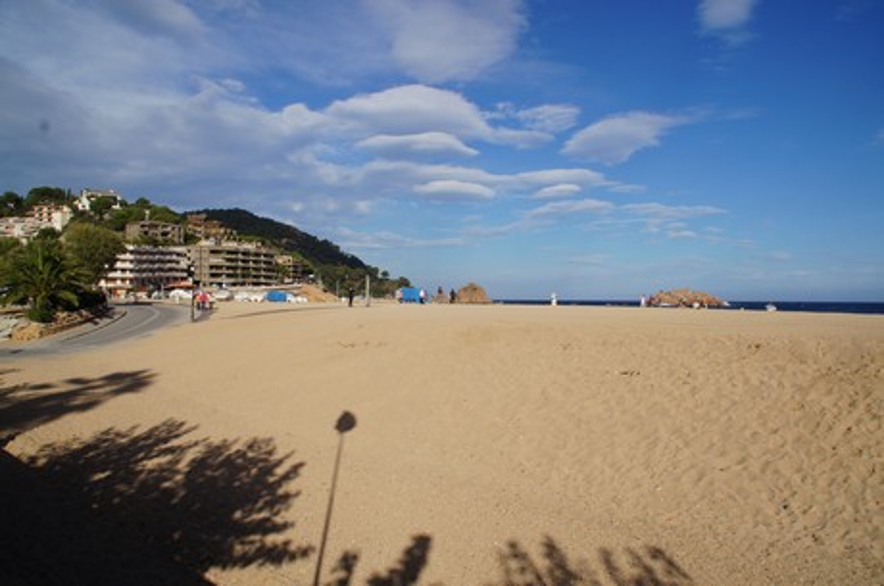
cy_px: 293
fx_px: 662
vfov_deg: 47.8
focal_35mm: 27
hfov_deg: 67.5
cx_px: 442
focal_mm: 18
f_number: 11
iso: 100
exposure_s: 1/250
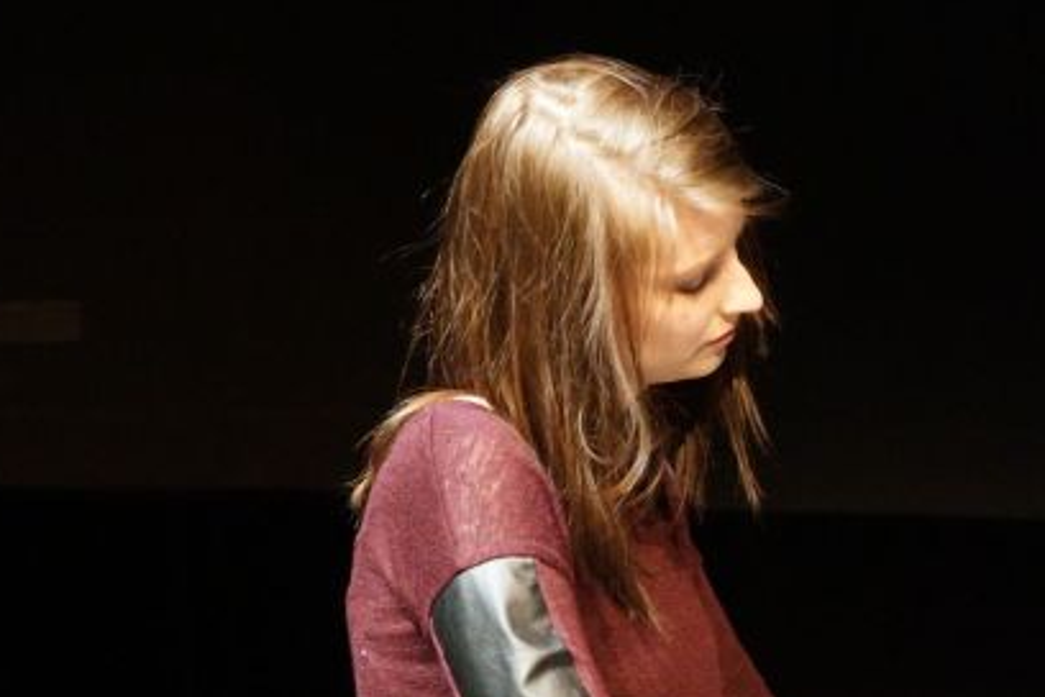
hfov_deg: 19.6
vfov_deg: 13.3
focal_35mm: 103
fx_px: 2990
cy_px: 427
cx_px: 858
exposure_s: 1/60
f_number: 4
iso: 5000
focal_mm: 60
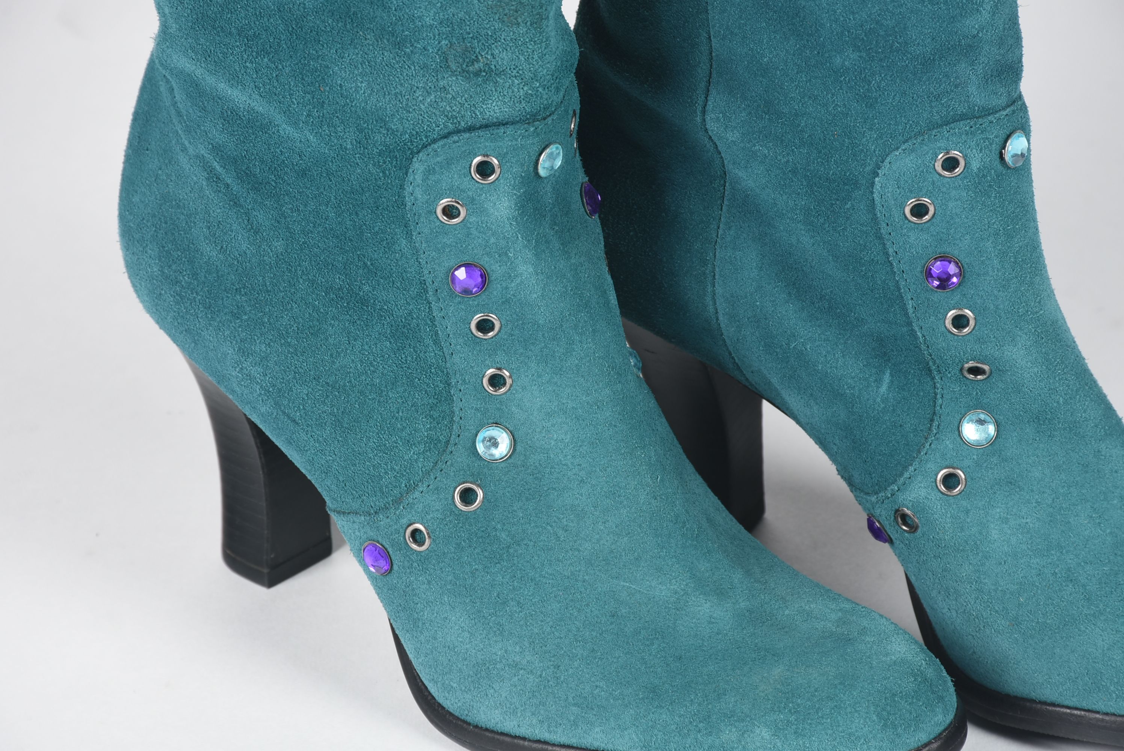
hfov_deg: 9.8
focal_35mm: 210
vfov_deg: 6.6
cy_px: 376
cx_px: 562
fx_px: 6562
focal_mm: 140
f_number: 11
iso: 200
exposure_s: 1/125
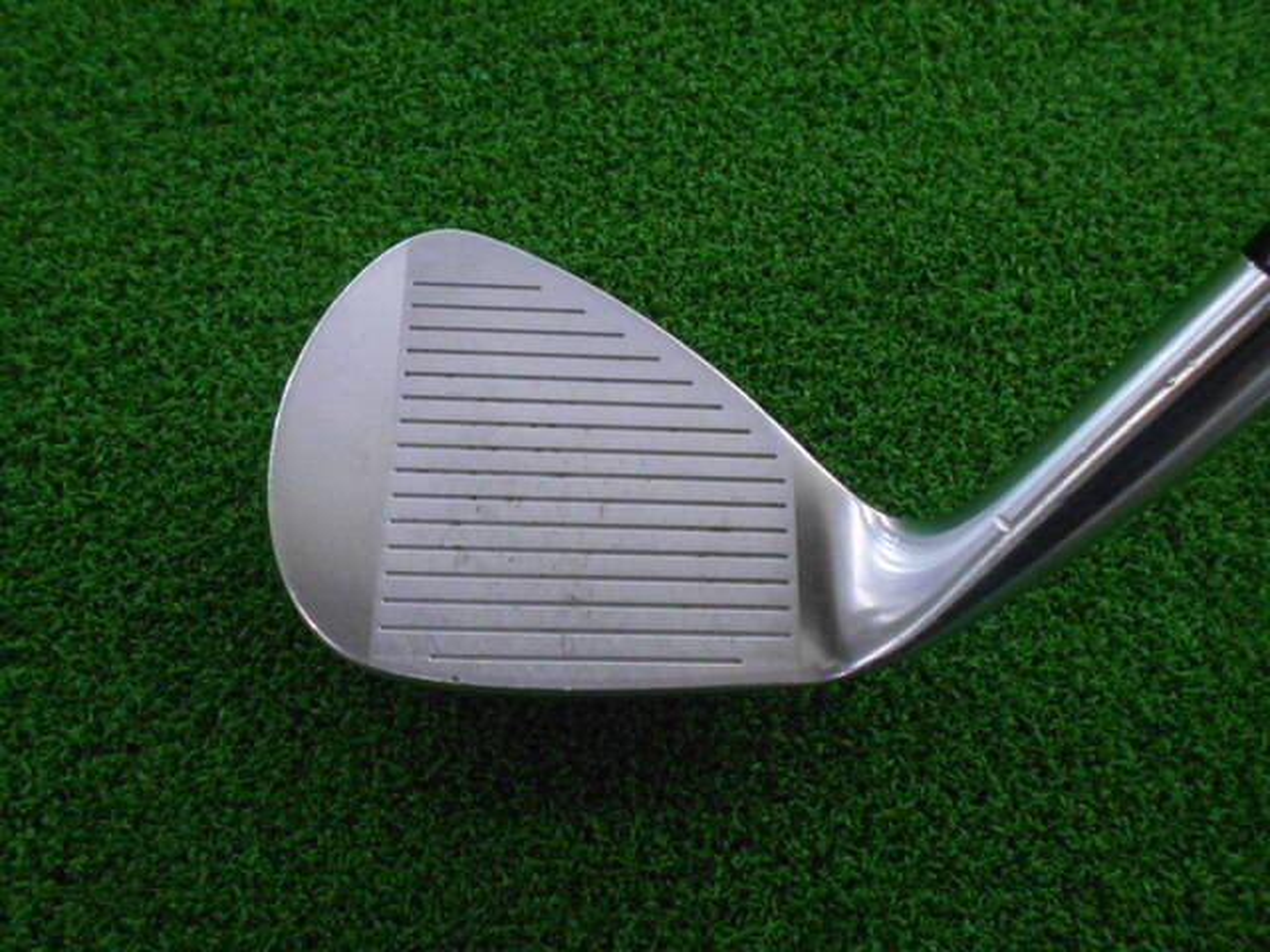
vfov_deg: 53.1
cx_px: 635
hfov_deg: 67.3
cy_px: 476
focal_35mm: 26
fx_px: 954
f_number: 3.2
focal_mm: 4.6
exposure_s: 1/250
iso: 640
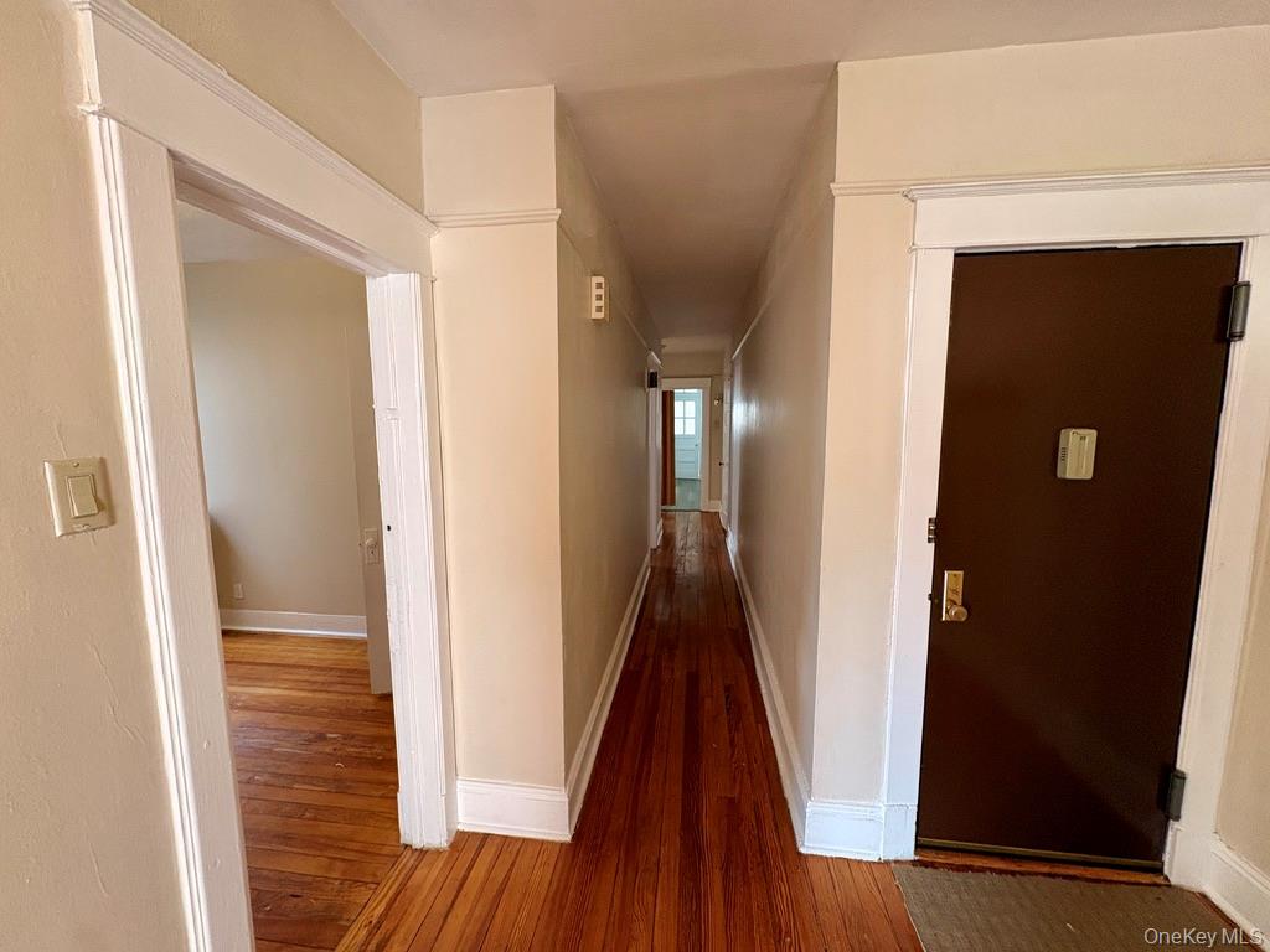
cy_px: 476
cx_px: 635
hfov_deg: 102.1
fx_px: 514
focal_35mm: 14
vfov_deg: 85.7
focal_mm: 2.22
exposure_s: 1/60
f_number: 2.2
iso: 250
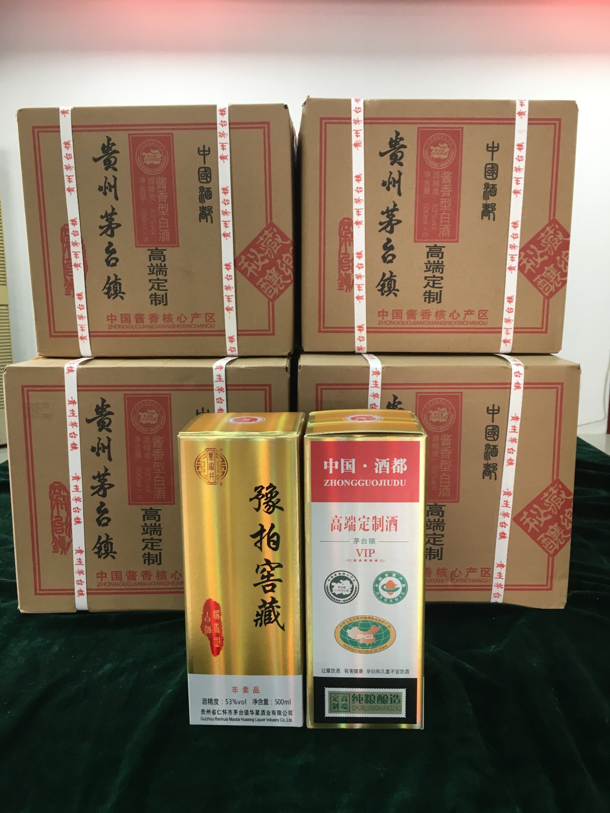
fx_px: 681
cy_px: 406
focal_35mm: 29
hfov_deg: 48.2
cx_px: 305
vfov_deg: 61.7
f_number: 2.2
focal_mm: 4.15
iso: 80
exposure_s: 1/33
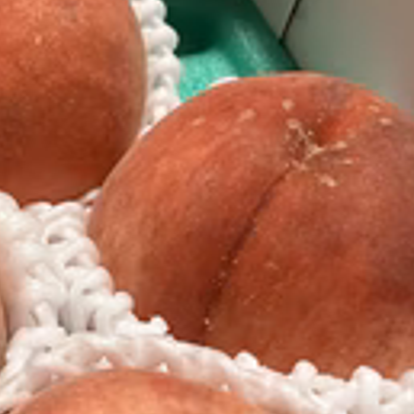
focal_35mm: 77
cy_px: 282
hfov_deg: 19.9
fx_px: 1042
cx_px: -180
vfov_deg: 22.4
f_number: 1.8
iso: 160
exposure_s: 1/59
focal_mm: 3.99
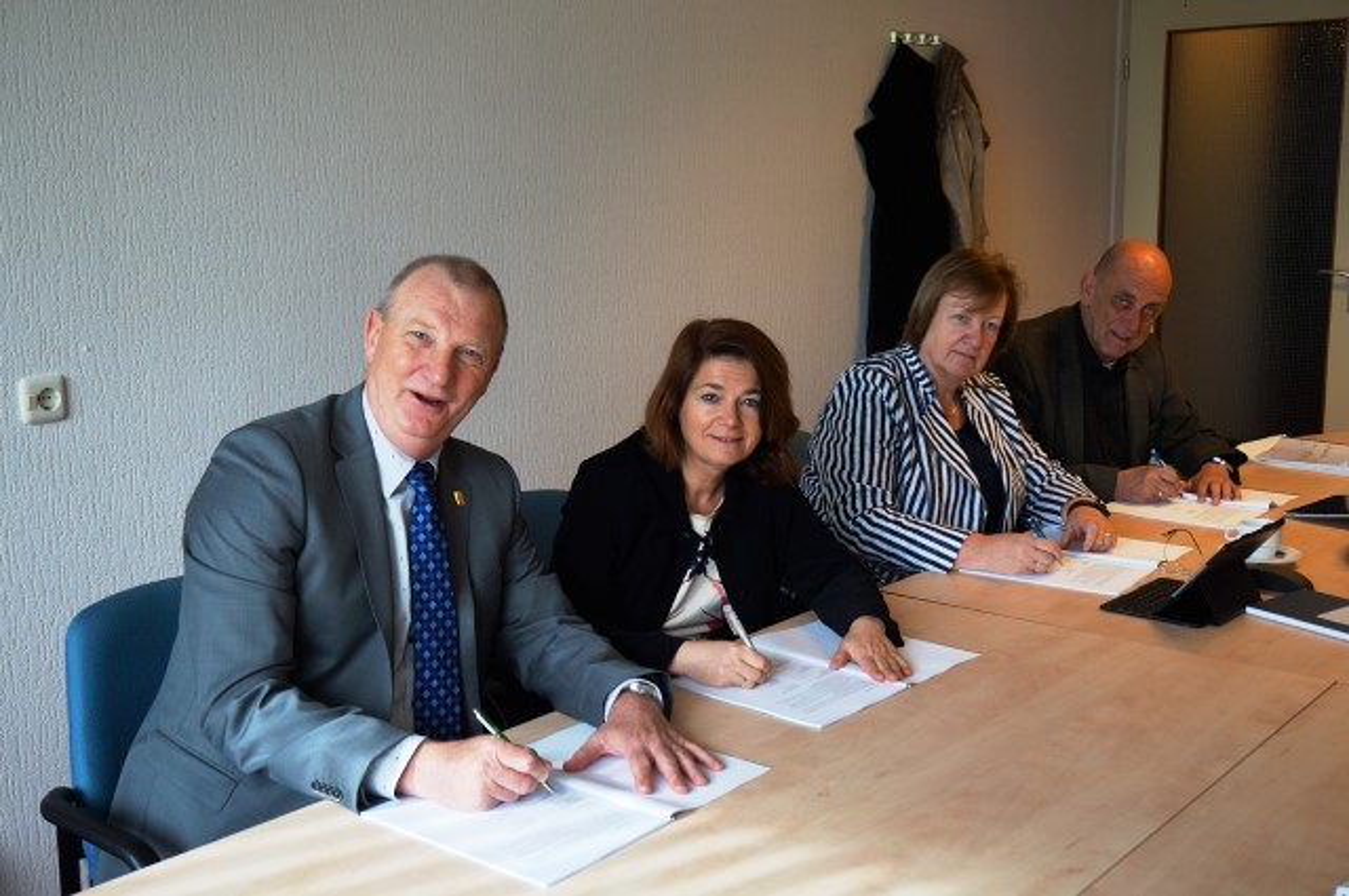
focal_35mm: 40
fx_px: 1516
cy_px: 448
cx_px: 674
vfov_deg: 32.9
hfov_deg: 48.0
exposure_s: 1/60
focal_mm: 27
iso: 200
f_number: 4.5
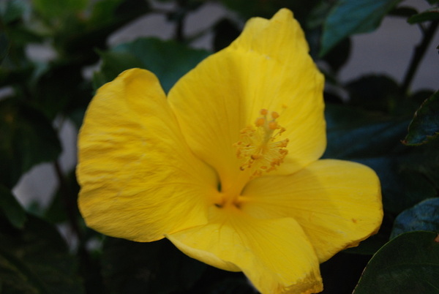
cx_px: 220
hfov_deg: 33.4
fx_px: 733
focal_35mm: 60
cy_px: 147
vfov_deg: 22.7
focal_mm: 40
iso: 400
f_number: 7.1
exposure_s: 1/200
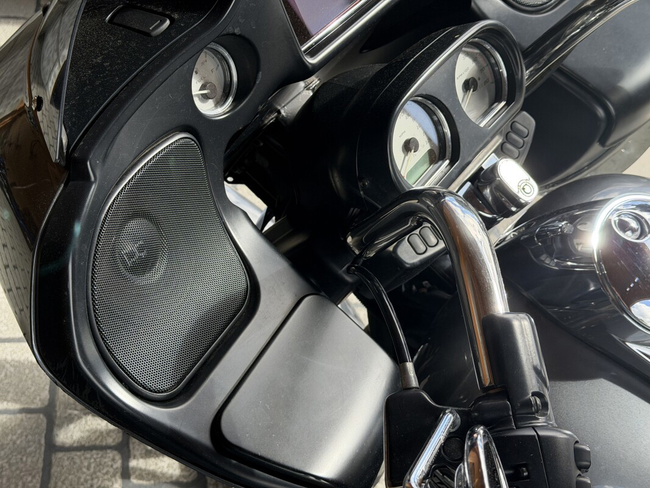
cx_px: 325
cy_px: 244
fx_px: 901
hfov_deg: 39.7
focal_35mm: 48
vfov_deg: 30.3
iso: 80
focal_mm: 6.76
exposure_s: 1/719
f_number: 1.78
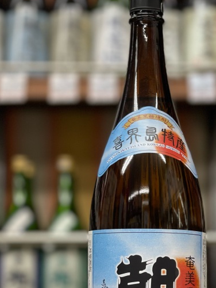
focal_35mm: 109
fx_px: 906
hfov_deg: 13.6
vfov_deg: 18.0
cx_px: 150
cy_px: 209
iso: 125
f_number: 2.2
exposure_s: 1/33
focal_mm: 7.5
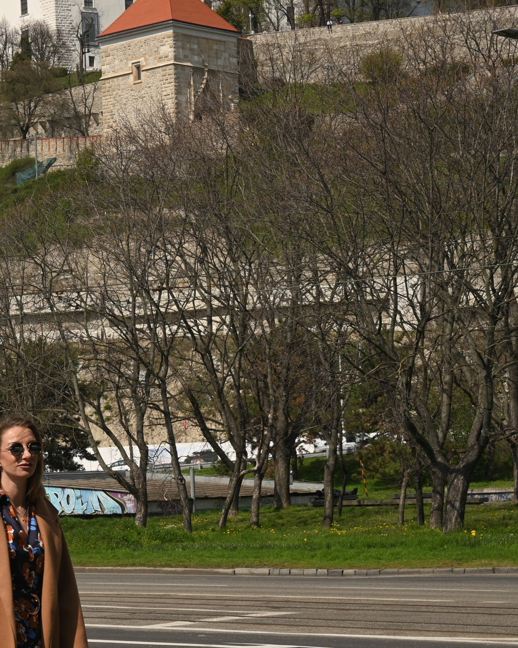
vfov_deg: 17.1
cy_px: 487
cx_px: 65
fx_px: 2147
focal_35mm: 112
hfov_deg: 13.7
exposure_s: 1/200
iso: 125
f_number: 14
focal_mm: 53
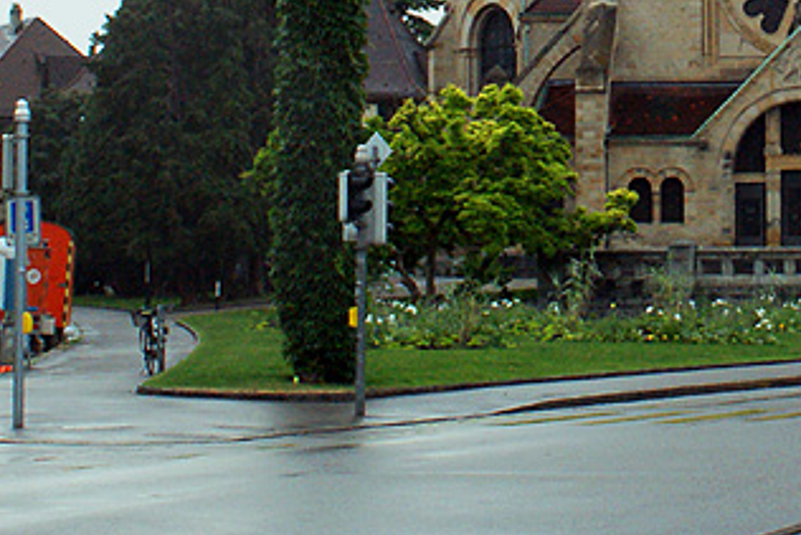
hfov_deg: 14.8
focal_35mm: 136
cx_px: 842
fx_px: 3027
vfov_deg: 9.9
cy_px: -190
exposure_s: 1/400
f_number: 6.3
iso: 800
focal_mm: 28
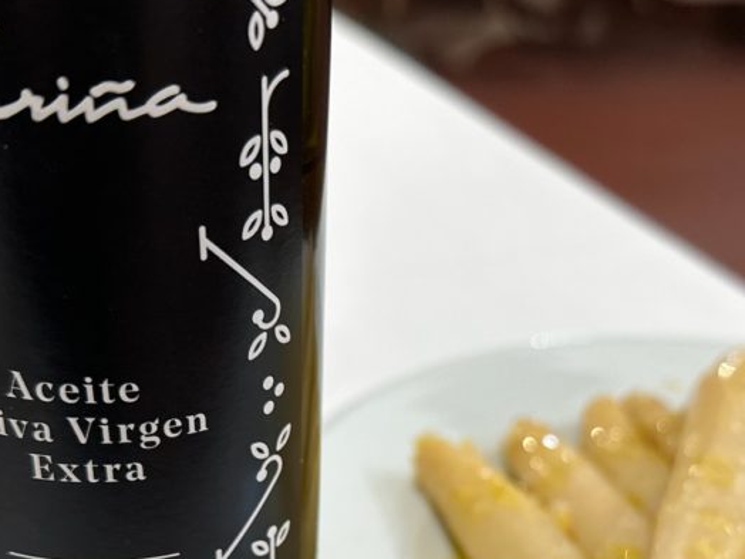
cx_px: 483
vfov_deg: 25.7
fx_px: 1184
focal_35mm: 55
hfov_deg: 34.7
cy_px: 505
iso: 200
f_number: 1.78
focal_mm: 6.86
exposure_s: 1/100
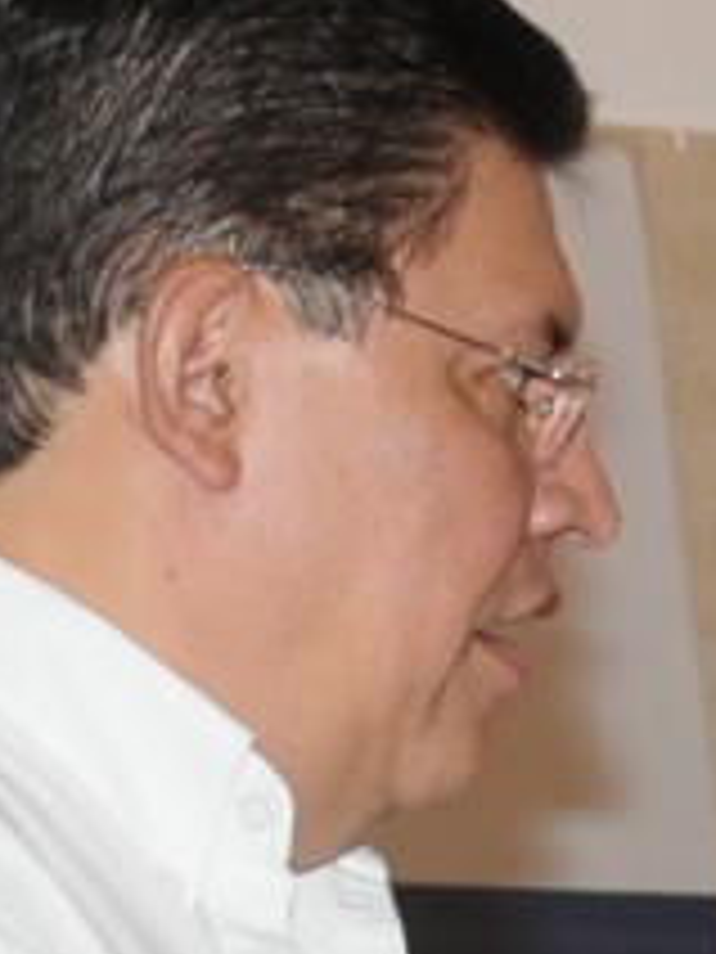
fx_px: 14010
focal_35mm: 508
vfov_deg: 3.9
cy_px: 1485
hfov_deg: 2.9
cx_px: 1995
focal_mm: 52
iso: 400
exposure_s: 1/60
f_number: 5.6
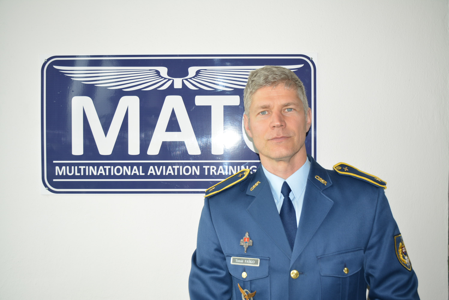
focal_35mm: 36
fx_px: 449
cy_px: 150
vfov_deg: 36.9
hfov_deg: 53.1
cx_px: 224
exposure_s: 1/60
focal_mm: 24
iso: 140
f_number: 5
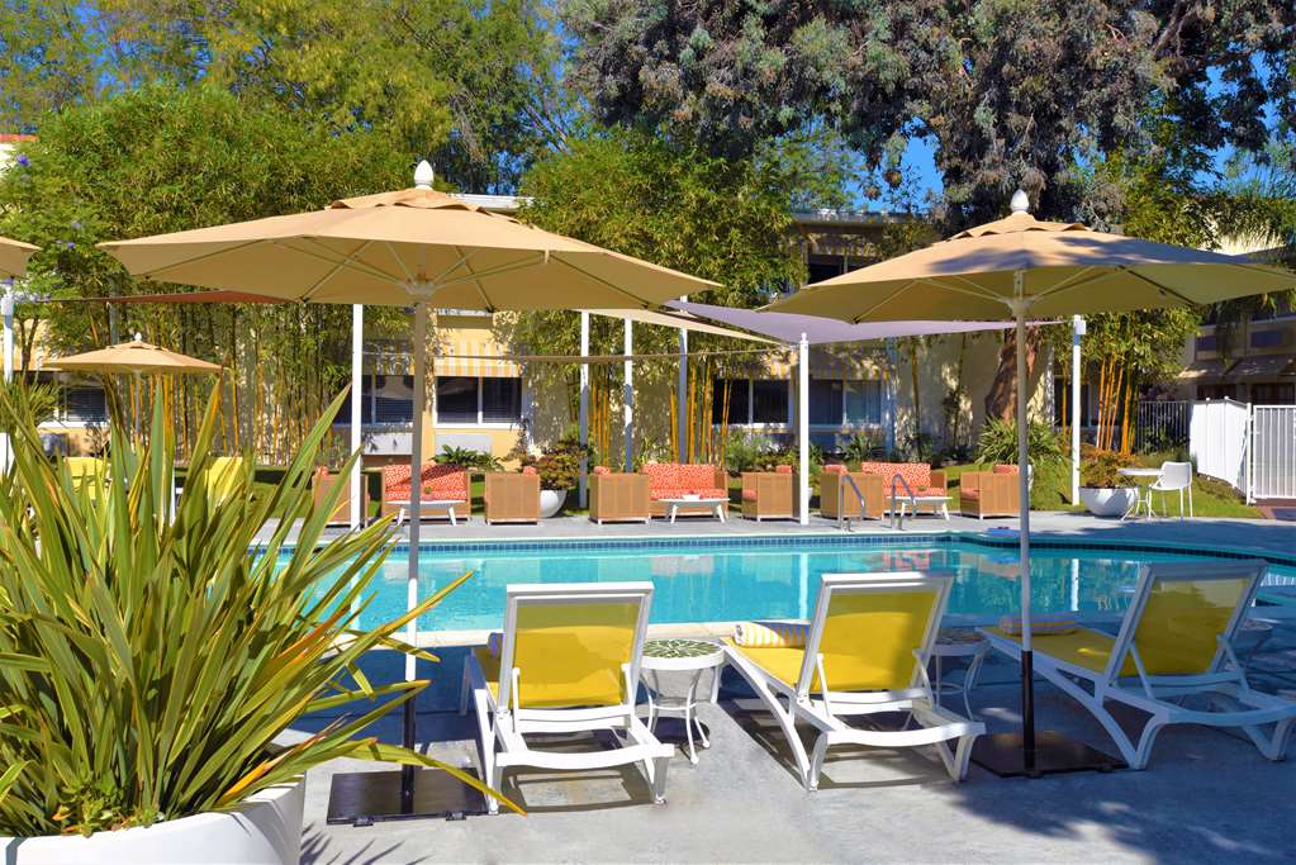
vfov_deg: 37.9
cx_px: 648
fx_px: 1260
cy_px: 432
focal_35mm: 35
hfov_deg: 54.4
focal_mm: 35
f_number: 13
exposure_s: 1/640
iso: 400
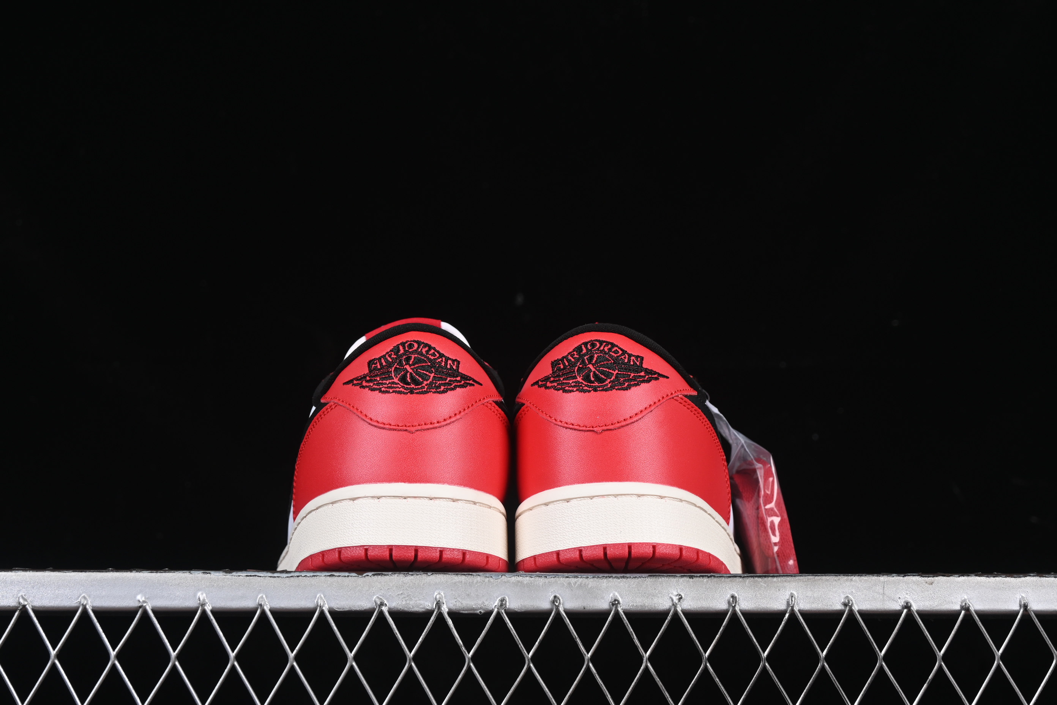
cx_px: 528
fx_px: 2202
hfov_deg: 27.0
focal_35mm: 75
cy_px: 352
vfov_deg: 18.2
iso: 160
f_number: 8
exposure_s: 1/80
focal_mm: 50
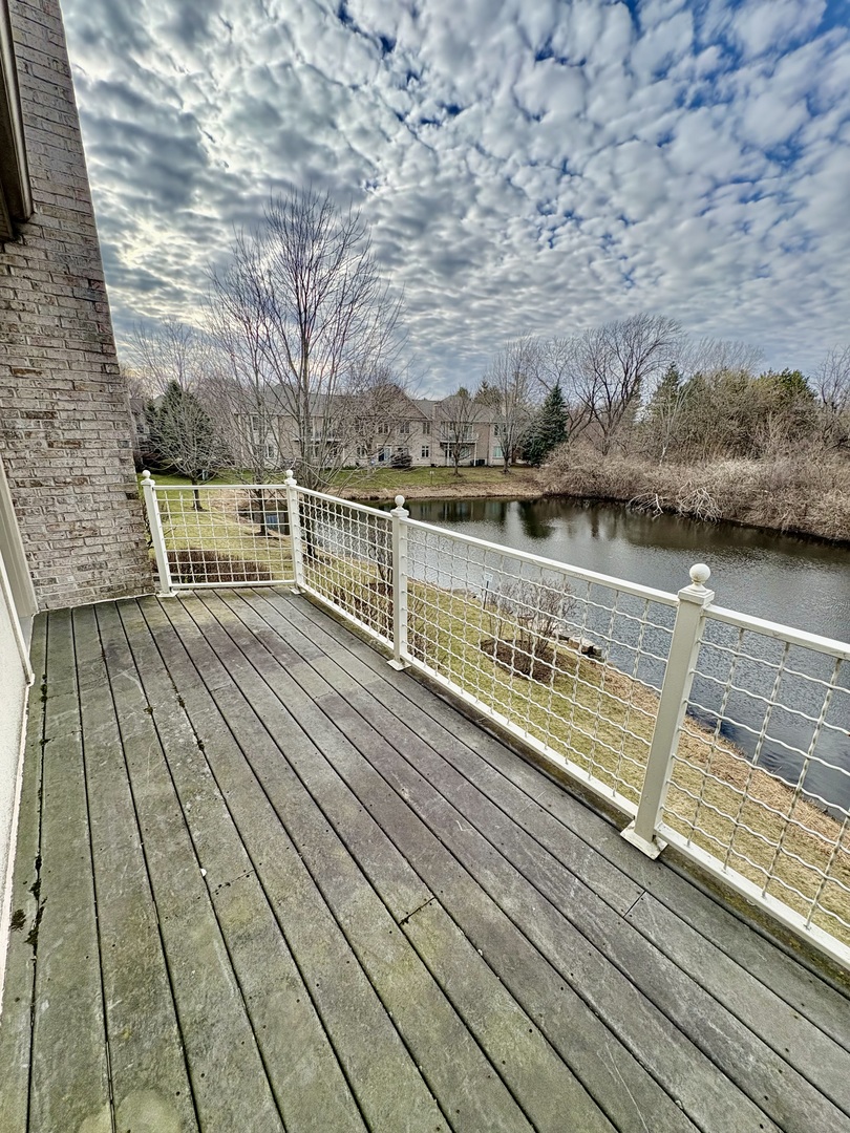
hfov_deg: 85.7
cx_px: 425
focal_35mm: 14
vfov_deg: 102.1
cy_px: 566
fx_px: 458
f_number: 2.2
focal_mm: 2.22
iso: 64
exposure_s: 1/675
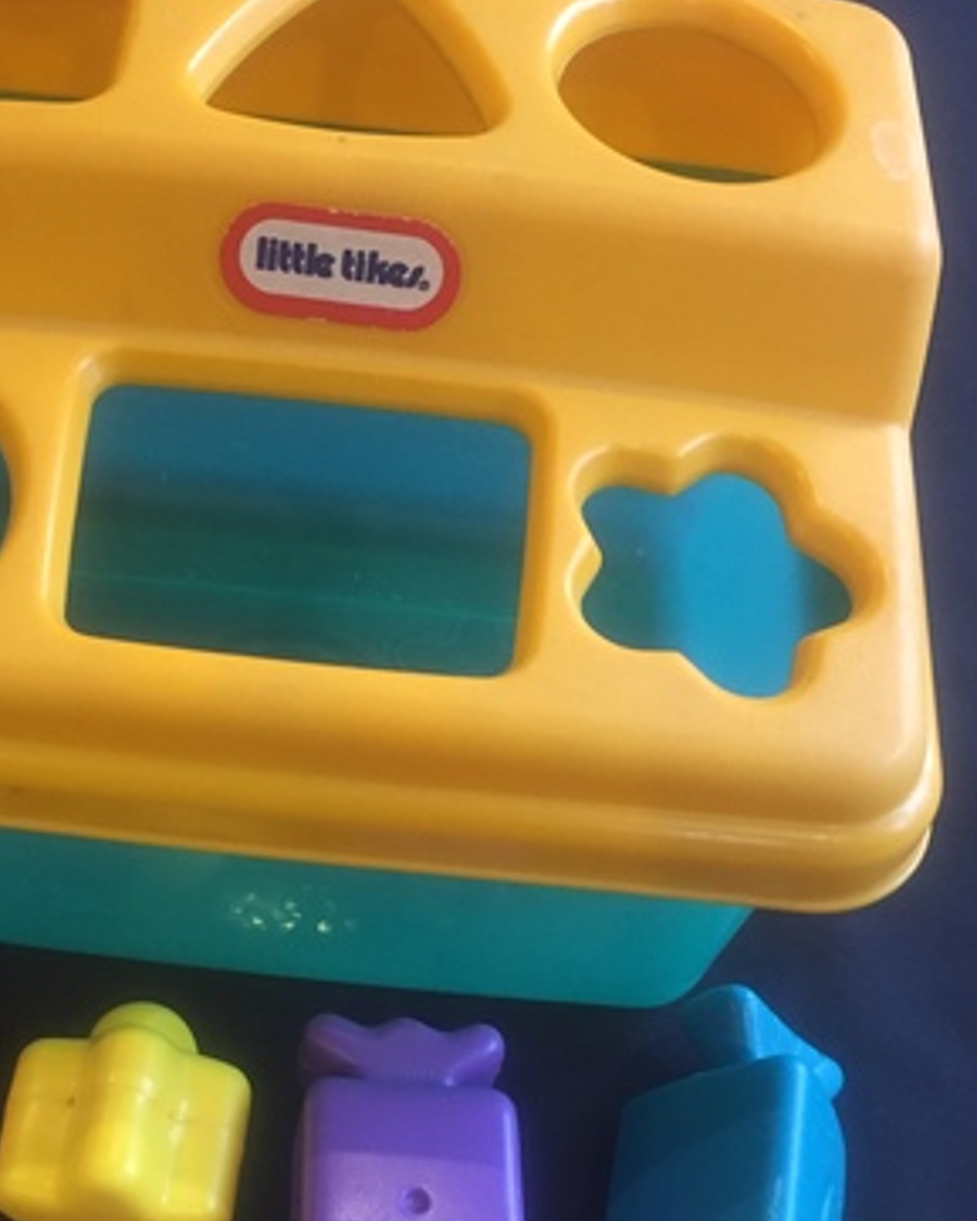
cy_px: 906
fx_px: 1698
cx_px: 274
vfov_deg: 38.6
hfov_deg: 31.7
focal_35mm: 47
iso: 200
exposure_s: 1/33
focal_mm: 4.15
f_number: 2.2
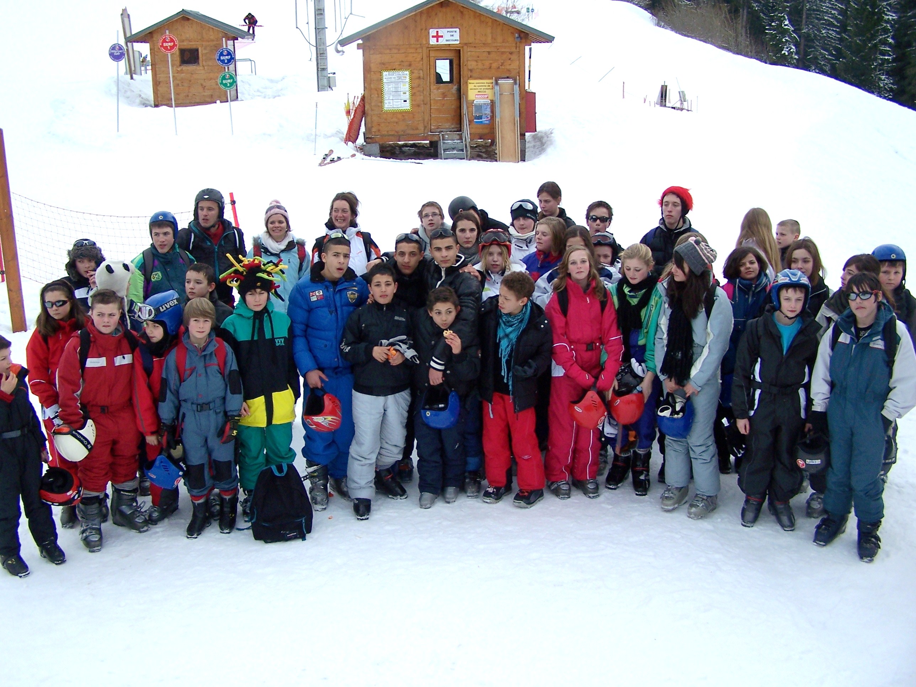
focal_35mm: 38
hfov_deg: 49.0
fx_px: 1006
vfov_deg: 37.7
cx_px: 458
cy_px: 344
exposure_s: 1/320
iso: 80
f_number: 2.8
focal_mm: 6.3
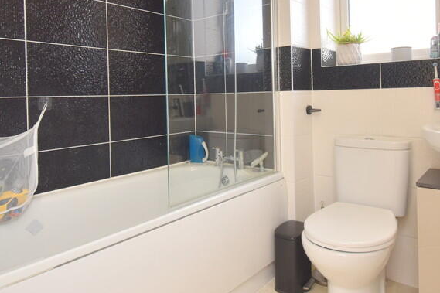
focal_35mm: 27
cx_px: 234
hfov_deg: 67.3
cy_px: 101
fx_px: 330
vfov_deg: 47.2
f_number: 5
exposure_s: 1/200
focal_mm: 10
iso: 640
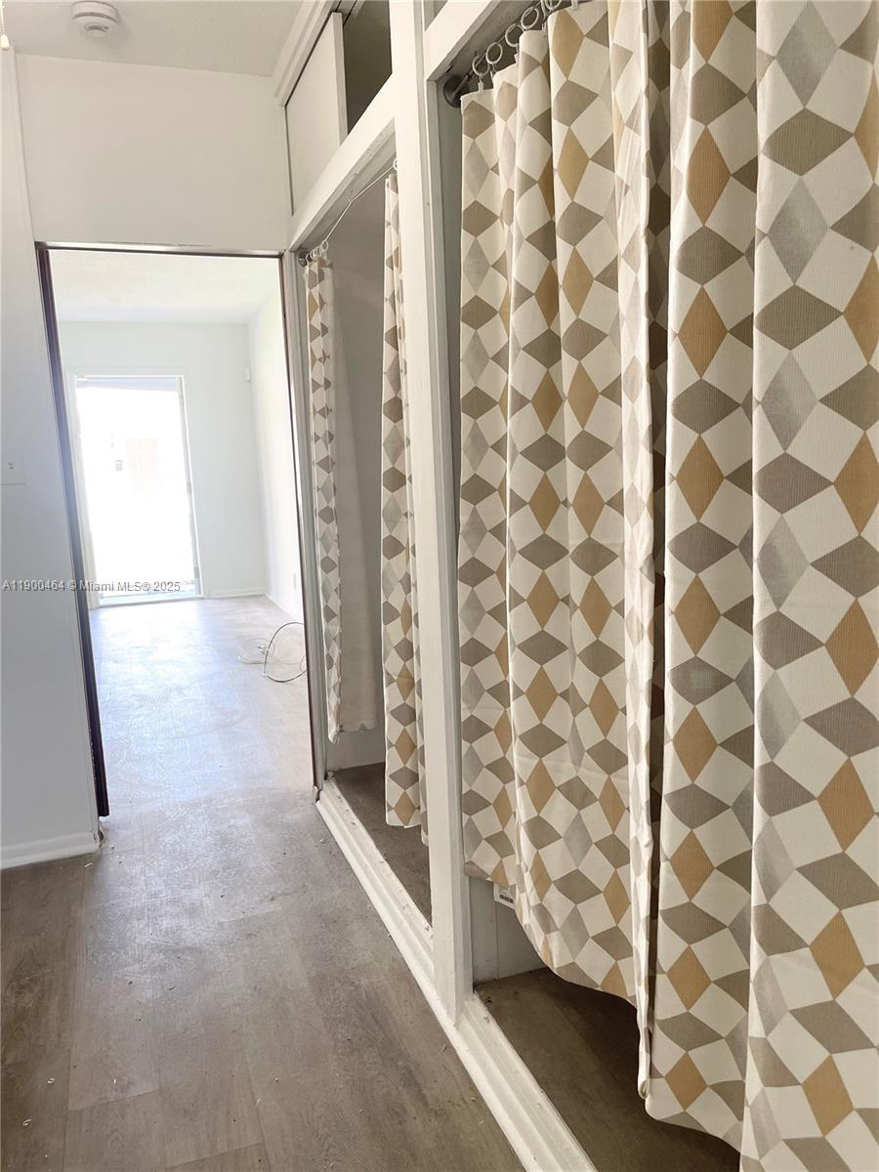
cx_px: 440
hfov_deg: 54.9
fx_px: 846
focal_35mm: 25
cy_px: 586
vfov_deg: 69.4
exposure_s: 1/120
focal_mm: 5.1
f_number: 1.6
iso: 100
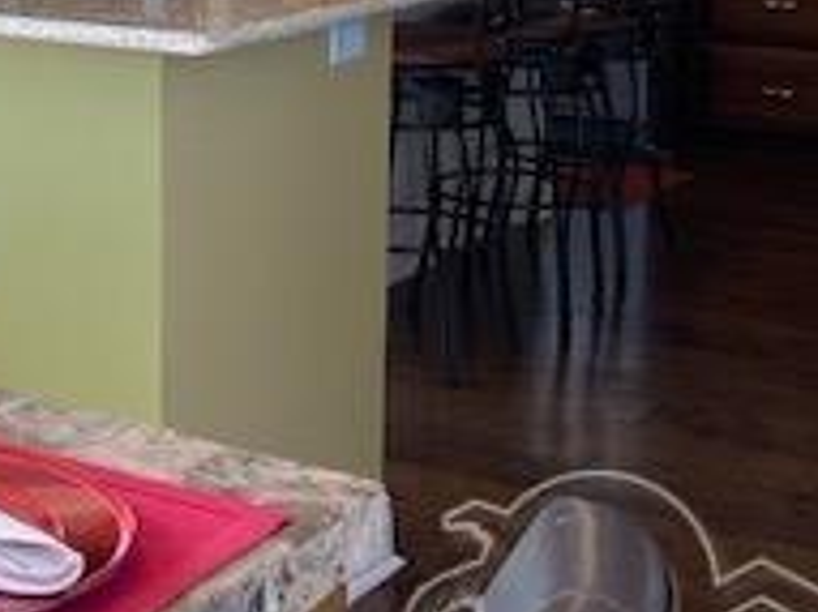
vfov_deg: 16.4
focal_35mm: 87
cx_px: -197
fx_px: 2055
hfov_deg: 20.8
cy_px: -90
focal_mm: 4.25
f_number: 1.8
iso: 50
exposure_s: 1/122
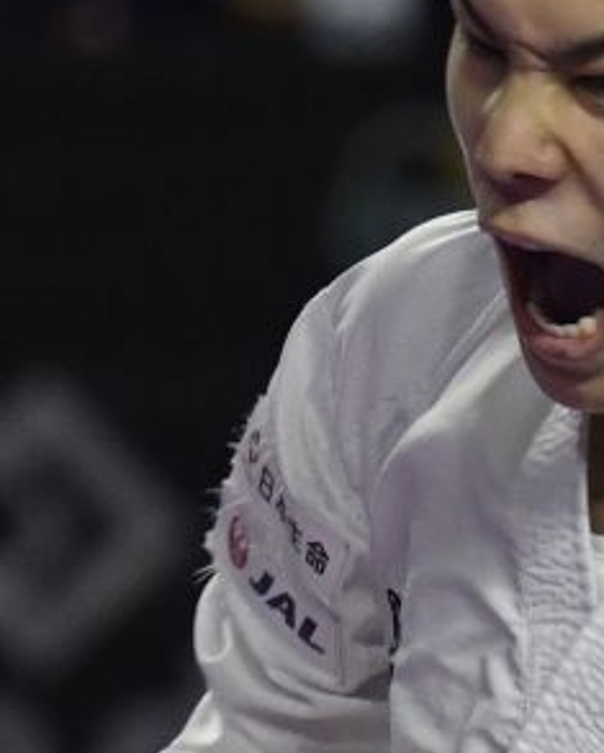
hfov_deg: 0.6
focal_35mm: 2418
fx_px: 53946
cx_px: 339
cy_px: 439
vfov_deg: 0.8
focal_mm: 280
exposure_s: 1/800
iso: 1250
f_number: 4
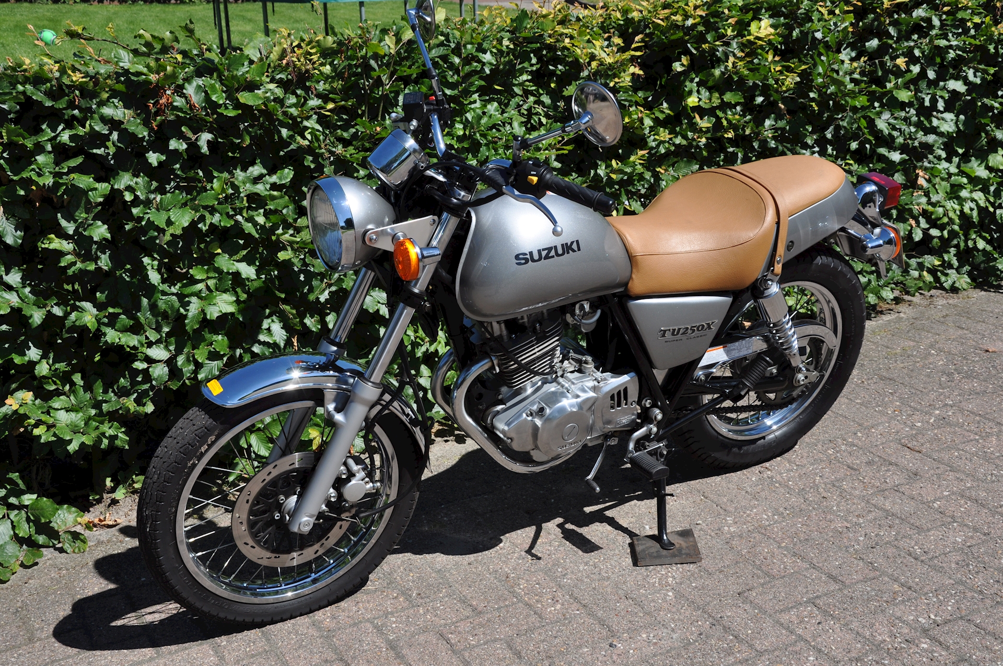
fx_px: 1336
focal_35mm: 48
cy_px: 333
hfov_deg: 41.2
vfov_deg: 28.0
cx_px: 502
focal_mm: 32
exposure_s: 1/400
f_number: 10
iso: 200
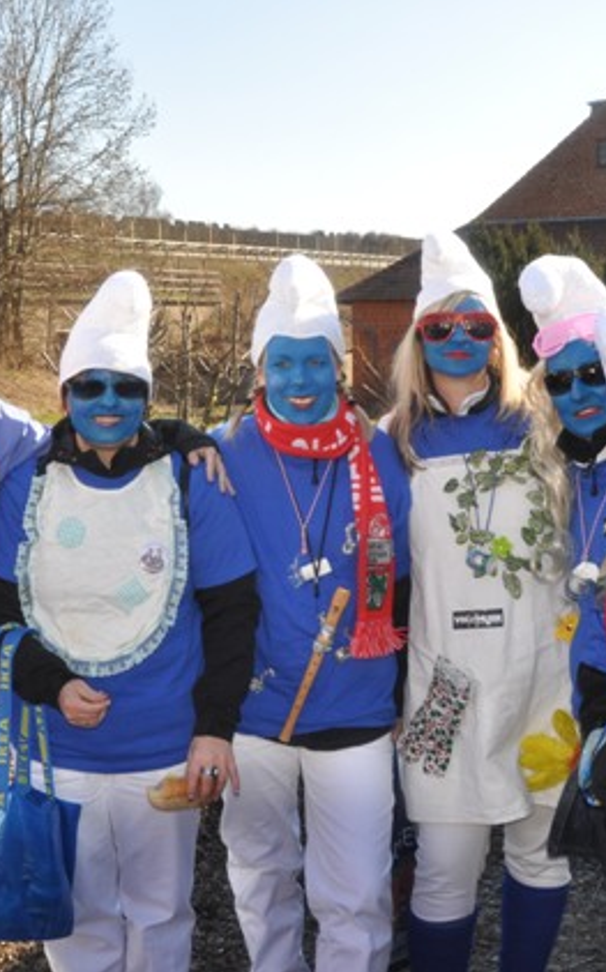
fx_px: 1350
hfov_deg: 25.3
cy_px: 485
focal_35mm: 51
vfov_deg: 39.6
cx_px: 281
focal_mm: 22
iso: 500
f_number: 14
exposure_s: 1/200
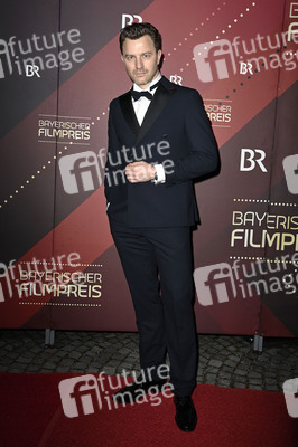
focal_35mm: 35
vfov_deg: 54.5
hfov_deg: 37.8
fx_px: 435
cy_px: 224
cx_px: 149
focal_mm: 35
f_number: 5.6
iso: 800
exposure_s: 1/160
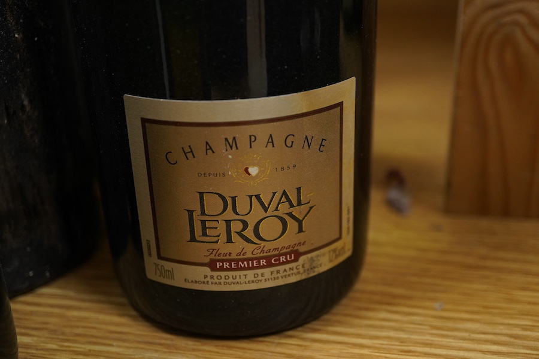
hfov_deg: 43.6
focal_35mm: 45
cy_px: 180
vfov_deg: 29.9
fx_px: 674
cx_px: 270
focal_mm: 30
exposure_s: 1/125
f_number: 3.5
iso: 1250
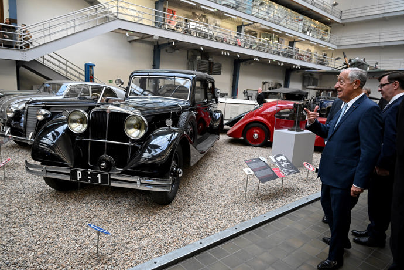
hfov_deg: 73.7
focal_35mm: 24
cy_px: 135
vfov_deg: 53.1
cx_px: 202
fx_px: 269
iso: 4000
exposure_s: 1/250
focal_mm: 24
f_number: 5
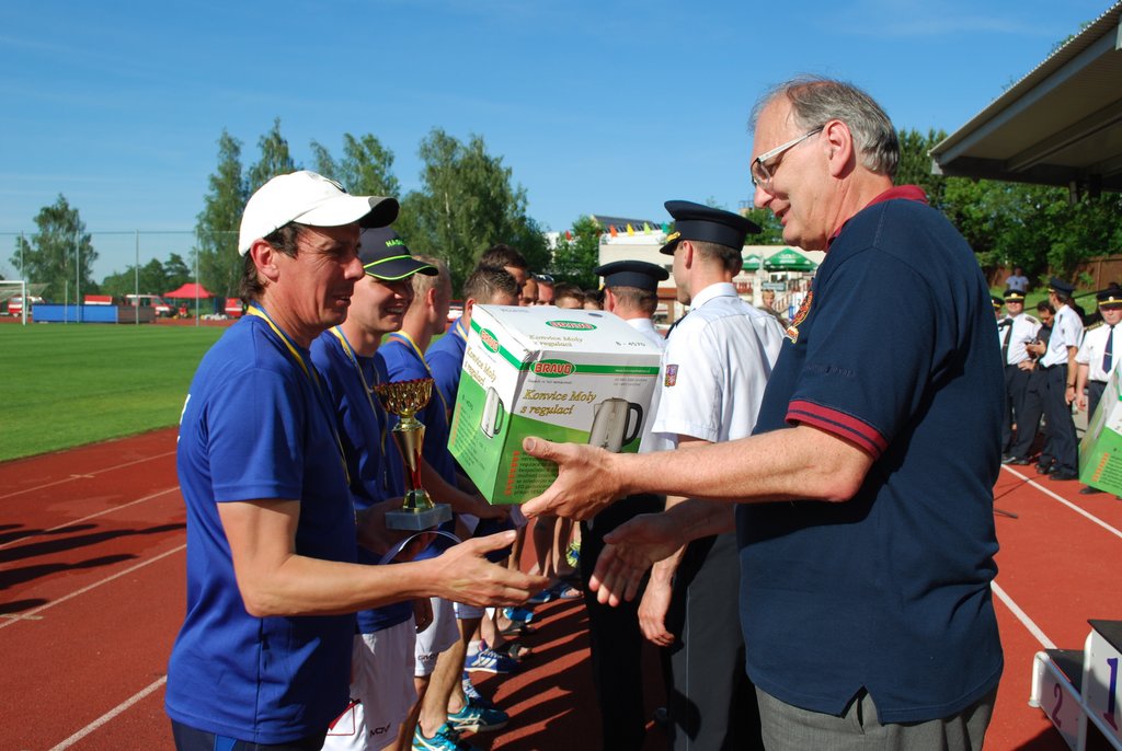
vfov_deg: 40.1
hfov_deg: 57.2
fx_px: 1030
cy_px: 376
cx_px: 561
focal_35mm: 33
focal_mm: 22
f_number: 8
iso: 100
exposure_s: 1/250
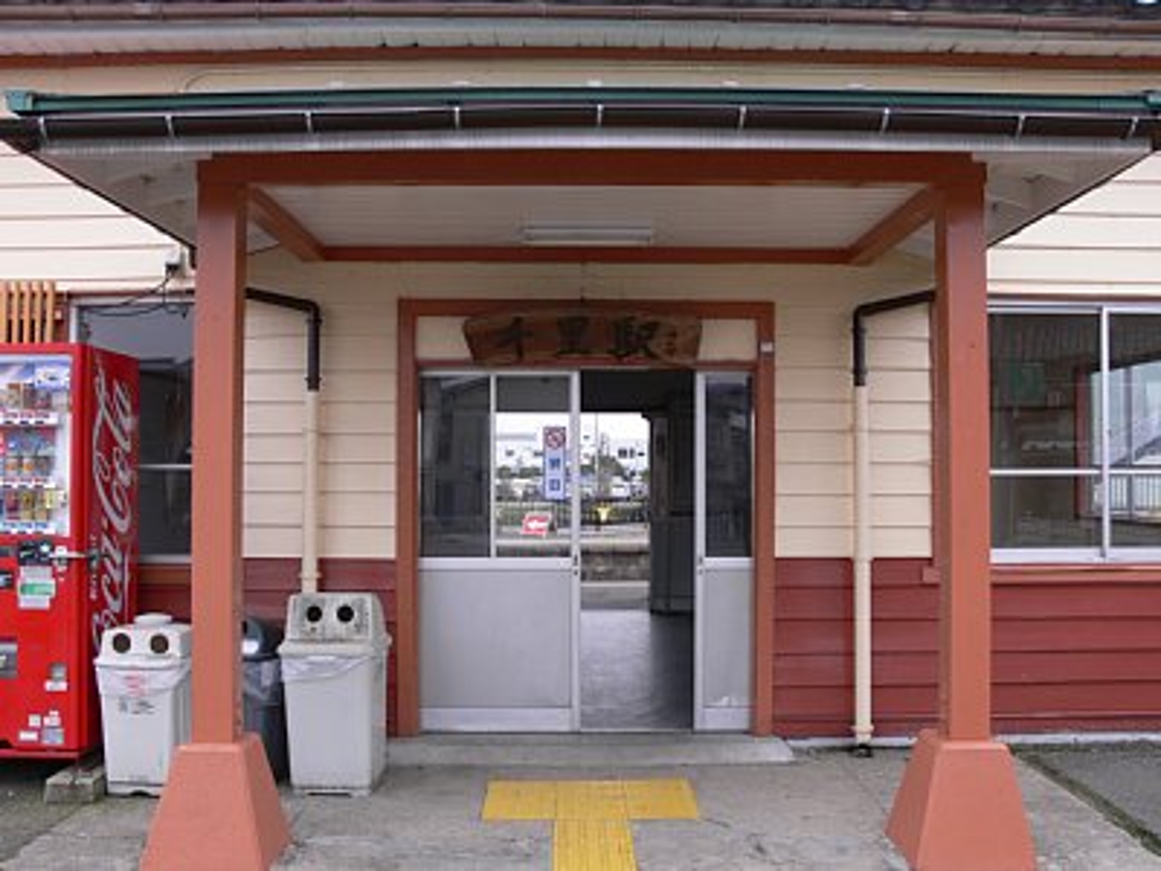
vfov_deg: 40.7
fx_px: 1174
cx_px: 580
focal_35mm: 35
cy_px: 436
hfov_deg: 52.6
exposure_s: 1/100
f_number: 4
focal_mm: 7.4
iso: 80
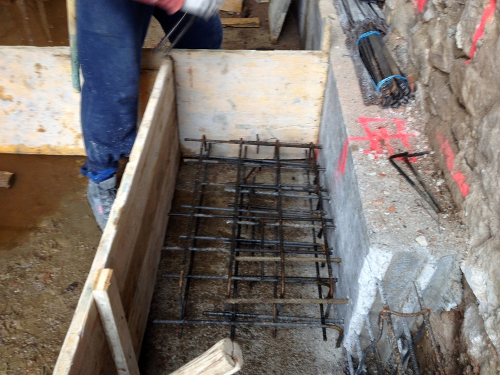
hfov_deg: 52.6
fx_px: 506
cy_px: 188
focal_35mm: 35
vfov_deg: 40.7
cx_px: 250
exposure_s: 1/30
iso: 64
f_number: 2.4
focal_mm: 4.28
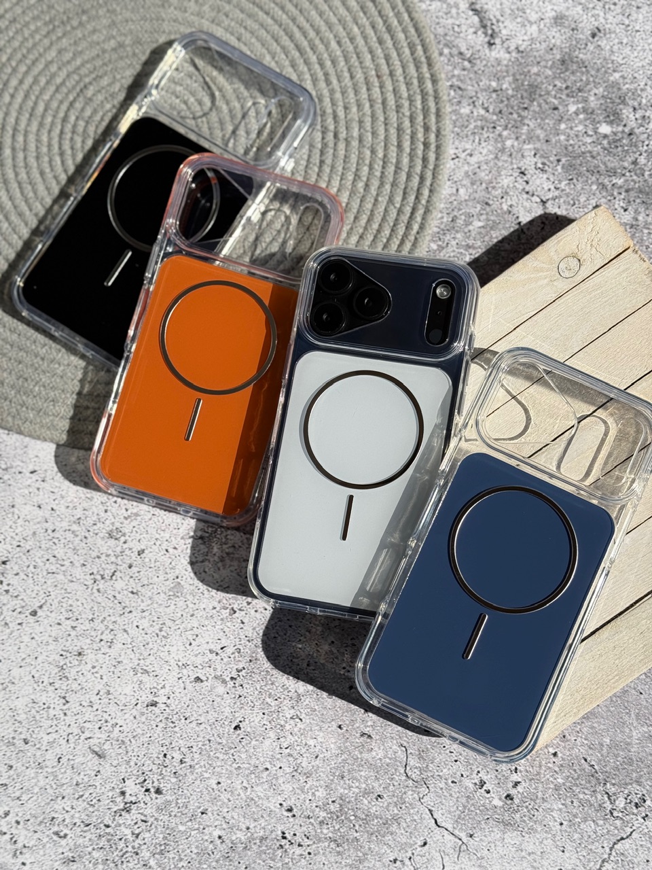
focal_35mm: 48
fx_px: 1205
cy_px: 435
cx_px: 326
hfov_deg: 30.3
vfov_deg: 39.7
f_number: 1.78
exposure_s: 1/7143
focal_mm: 6.76
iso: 80
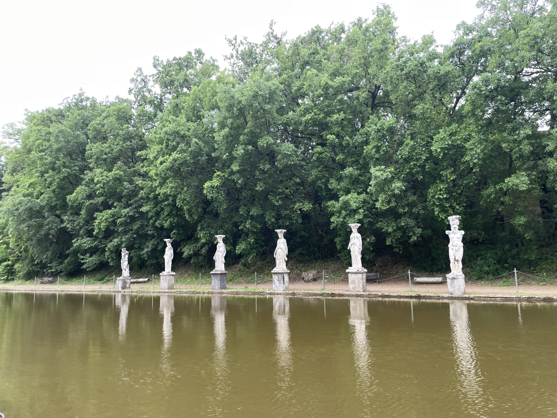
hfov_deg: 67.3
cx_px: 278
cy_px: 209
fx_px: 418
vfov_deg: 53.1
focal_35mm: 26
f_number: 1.6
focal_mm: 4.2
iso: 32
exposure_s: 1/433
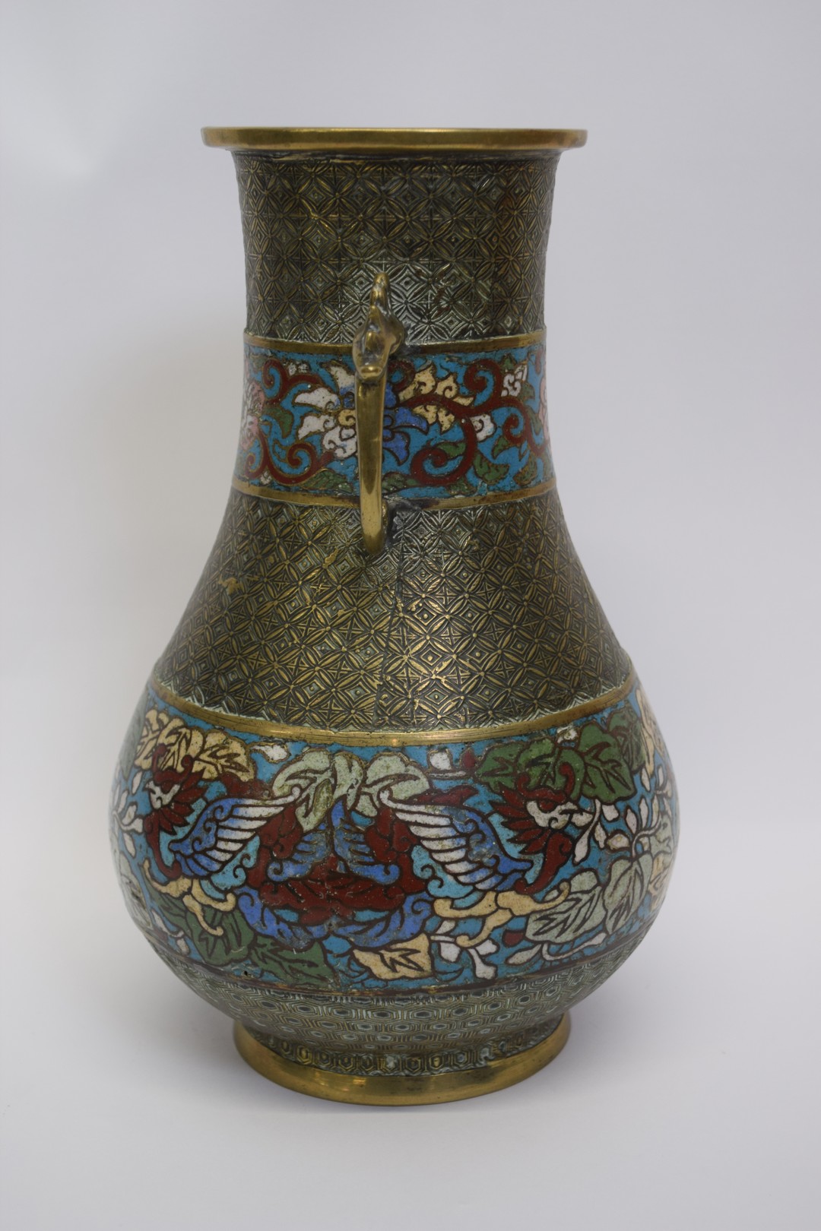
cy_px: 616
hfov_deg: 25.1
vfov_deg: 36.9
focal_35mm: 54
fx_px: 1847
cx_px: 410
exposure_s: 1/60
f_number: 5
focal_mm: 36
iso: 450
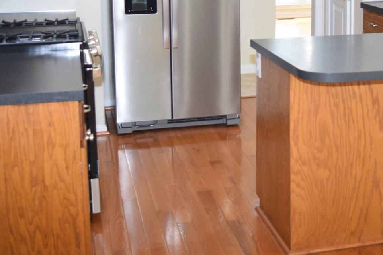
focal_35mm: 67
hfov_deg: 29.6
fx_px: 713
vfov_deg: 19.7
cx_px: 280
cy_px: 3
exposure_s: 1/60
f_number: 4
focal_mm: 21
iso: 400
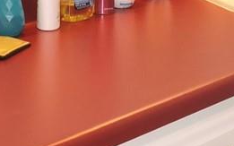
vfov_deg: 8.3
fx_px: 995
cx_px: 163
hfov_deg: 13.4
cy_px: -51
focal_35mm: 156
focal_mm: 4.3
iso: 200
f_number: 3
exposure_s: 1/30
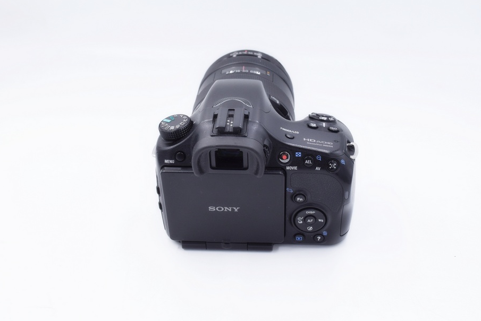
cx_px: 259
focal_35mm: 43
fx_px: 575
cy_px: 152
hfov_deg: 45.4
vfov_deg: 31.2
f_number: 8
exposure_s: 1/160
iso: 400
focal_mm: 26
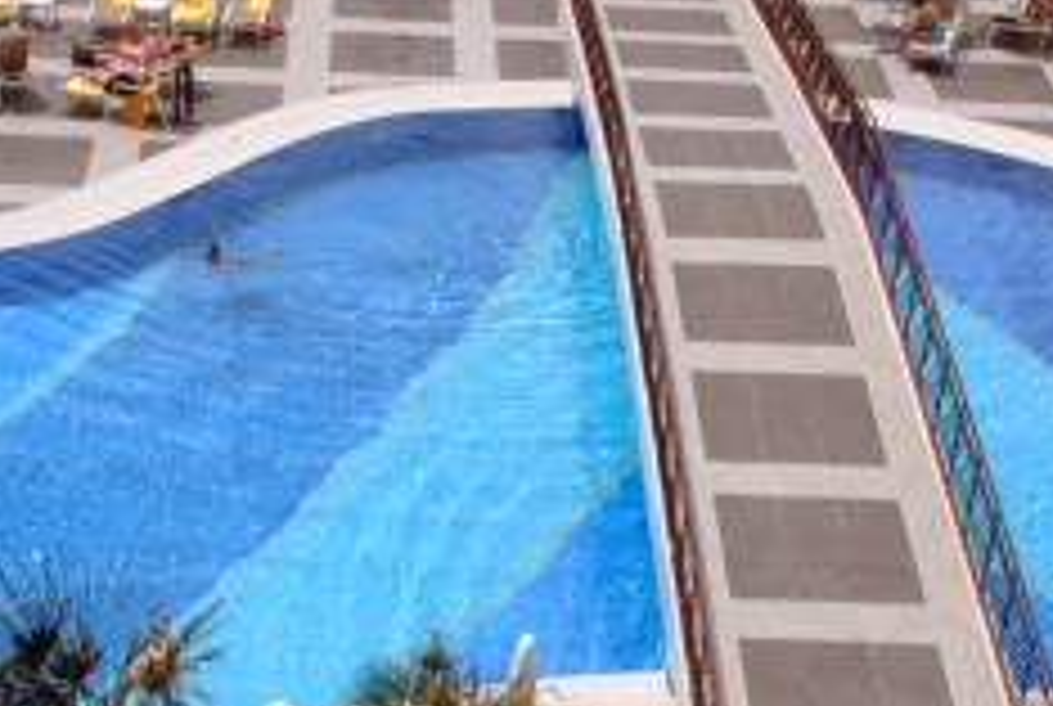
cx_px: 416
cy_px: 598
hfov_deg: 21.3
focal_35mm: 95
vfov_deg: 14.3
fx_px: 2797
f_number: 9
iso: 100
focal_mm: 13
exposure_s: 1/320
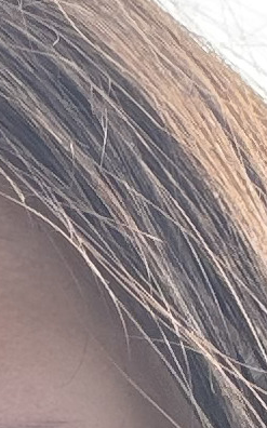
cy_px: 820
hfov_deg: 5.2
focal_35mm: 248
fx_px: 2892
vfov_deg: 8.1
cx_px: -190
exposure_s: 1/187
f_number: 1.9
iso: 32
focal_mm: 2.71
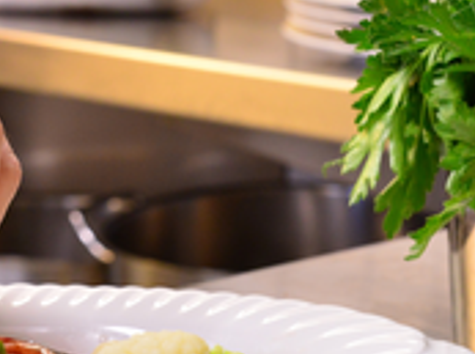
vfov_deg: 8.0
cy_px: 198
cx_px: -22
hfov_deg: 10.7
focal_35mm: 184
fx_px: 2520
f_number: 8
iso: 2000
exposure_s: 1/30
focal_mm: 66
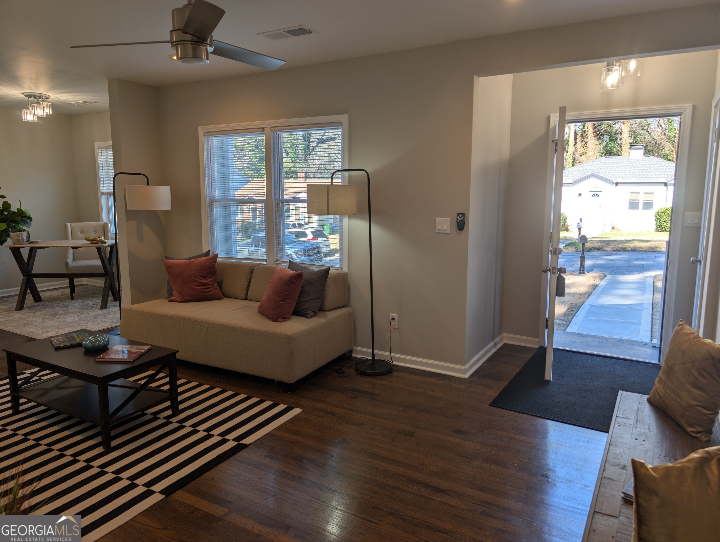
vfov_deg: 56.9
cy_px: 271
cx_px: 360
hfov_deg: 71.5
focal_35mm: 24
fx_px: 500
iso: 25
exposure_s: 1/190
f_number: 1.68
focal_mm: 6.9
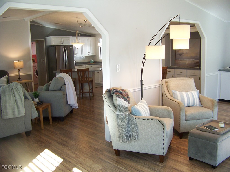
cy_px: 86
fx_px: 239
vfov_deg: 39.7
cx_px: 115
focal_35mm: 36
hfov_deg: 51.4
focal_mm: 5.85
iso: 125
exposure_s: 1/30
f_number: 2.8
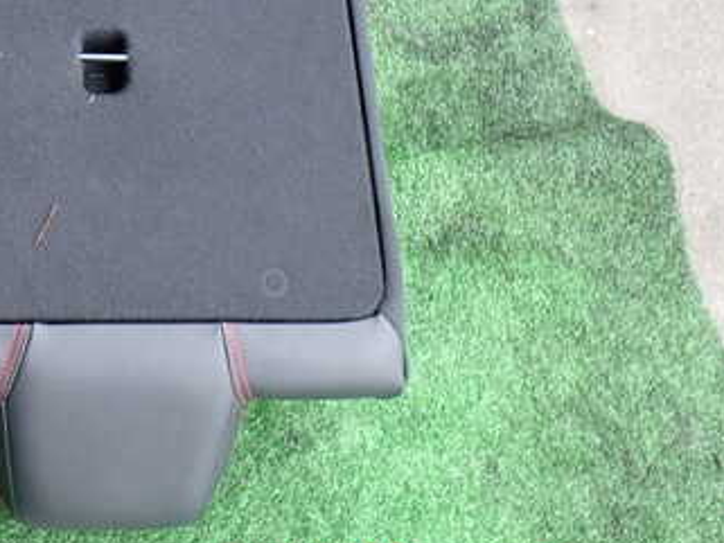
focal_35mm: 56
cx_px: 59
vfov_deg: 25.6
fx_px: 1172
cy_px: 90
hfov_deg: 32.5
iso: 100
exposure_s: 1/160
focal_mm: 5.4
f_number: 2.3
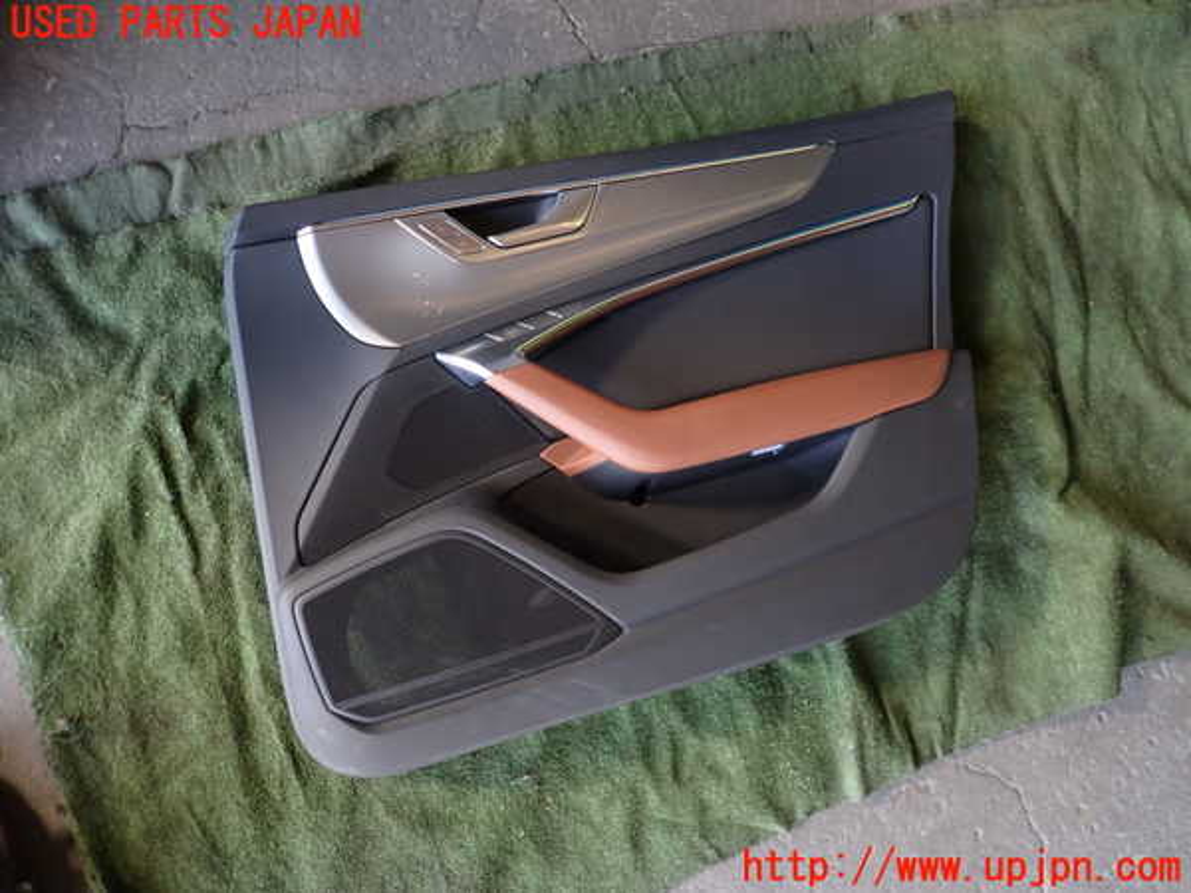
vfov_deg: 54.9
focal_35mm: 25
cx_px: 596
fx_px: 860
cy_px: 446
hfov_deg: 69.4
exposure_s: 1/60
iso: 125
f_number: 2
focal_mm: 4.5
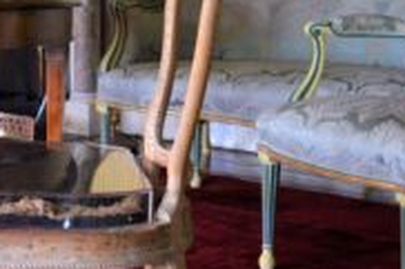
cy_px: -20
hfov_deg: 19.8
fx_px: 1113
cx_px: -36
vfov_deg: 13.5
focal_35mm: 99
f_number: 3.8
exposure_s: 1/30
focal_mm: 20
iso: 400
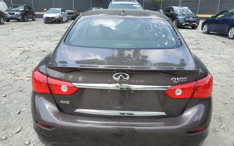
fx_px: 179
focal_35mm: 28
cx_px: 119
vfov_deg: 44.3
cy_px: 88
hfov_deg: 66.5
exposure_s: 1/1111
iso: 50
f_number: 1.5
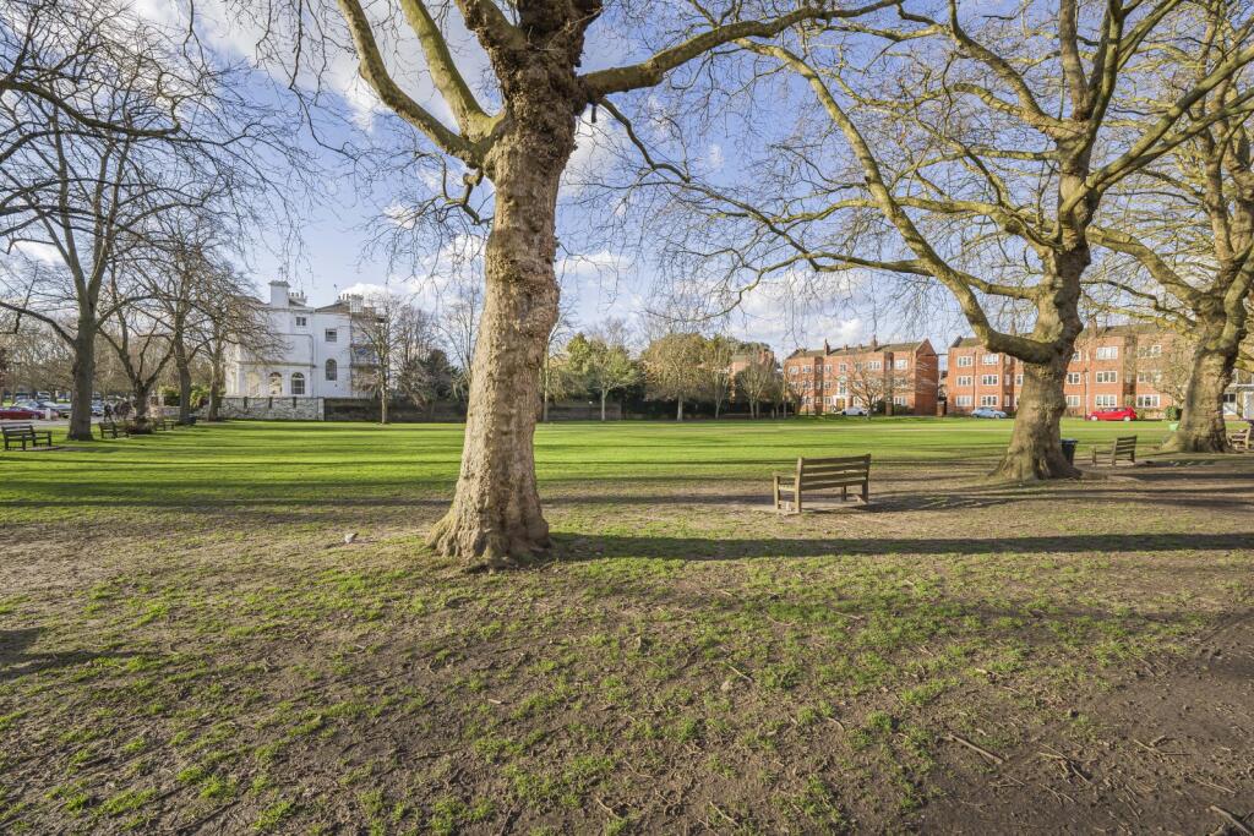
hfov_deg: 104.2
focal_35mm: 14
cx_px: 627
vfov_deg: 81.2
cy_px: 418
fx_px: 488
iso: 320
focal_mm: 14
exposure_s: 1/320
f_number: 9
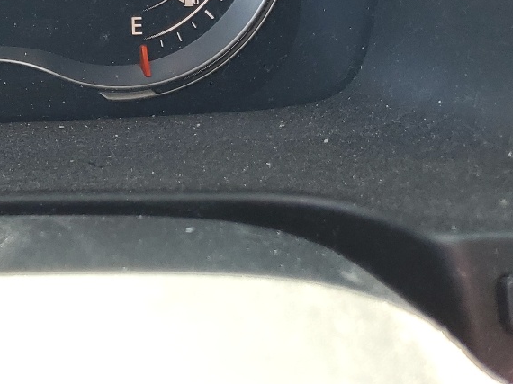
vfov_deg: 18.5
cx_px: -148
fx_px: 1081
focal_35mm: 73
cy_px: -136
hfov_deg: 23.6
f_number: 1.5
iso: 52
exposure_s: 1/120
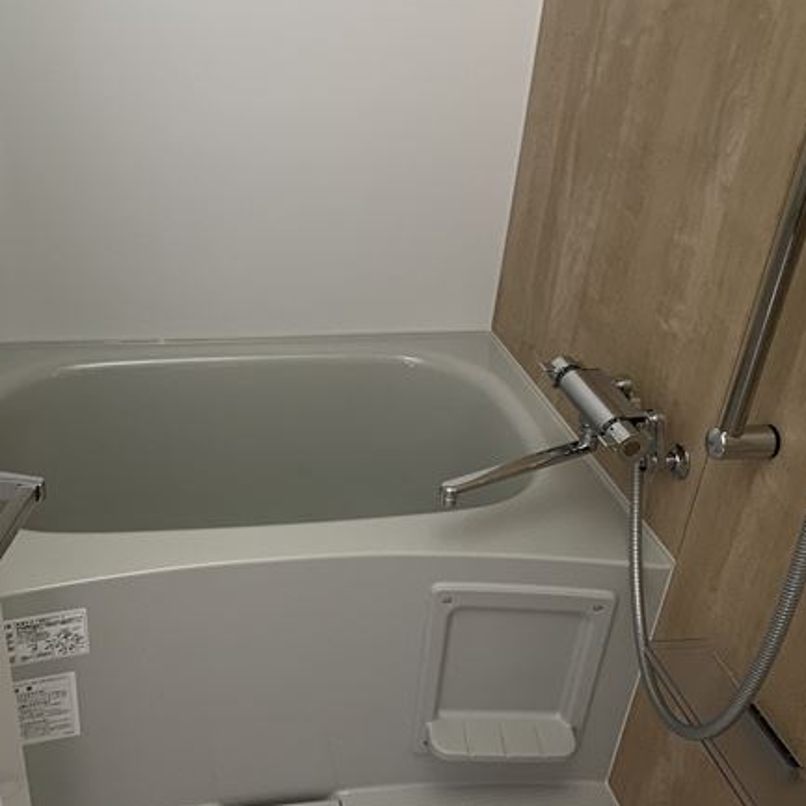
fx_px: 896
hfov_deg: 48.1
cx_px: 313
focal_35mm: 34
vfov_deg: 48.4
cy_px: 410
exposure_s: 1/15
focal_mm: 4.25
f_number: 1.8
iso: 500
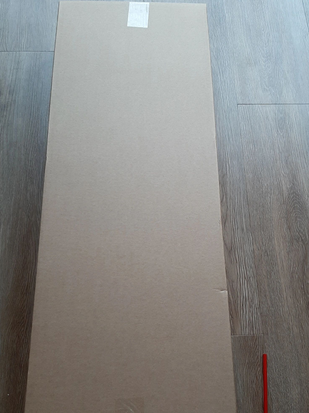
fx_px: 405
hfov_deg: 41.6
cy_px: 252
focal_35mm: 34
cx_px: 185
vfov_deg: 53.5
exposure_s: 1/50
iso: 125
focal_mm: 3.93
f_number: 1.7
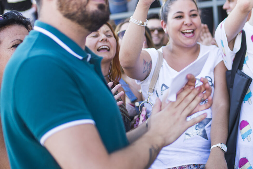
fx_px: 598
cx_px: 250
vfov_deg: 15.9
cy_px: 15
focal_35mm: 85
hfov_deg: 23.0
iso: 100
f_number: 2
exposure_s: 1/400
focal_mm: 35
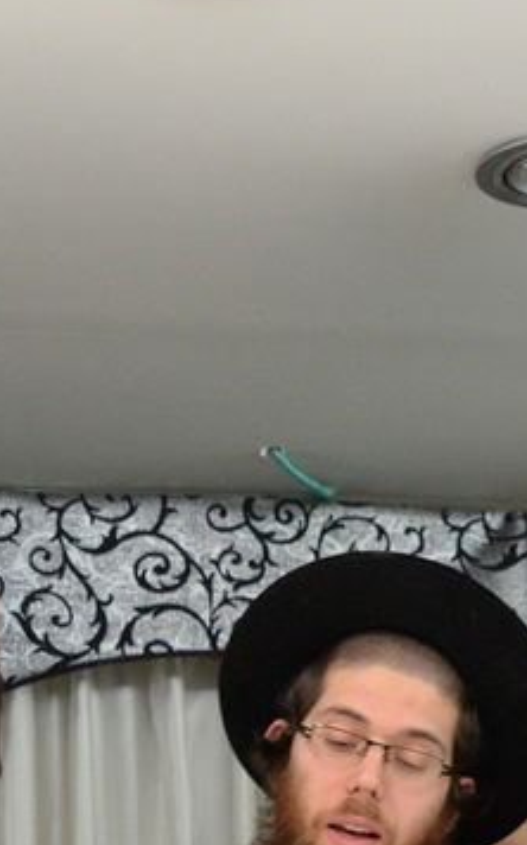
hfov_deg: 7.8
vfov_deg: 12.5
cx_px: -166
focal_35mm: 165
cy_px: 957
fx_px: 3798
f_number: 5.6
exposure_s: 1/80
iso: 2500
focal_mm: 45
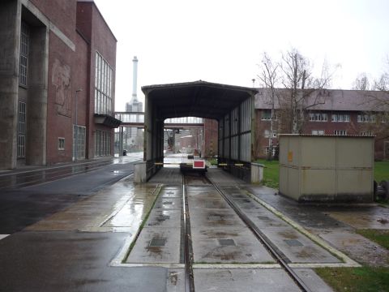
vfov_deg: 44.2
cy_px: 146
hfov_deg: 56.8
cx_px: 194
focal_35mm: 32
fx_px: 360
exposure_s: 1/100
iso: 100
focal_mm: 5.2
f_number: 4
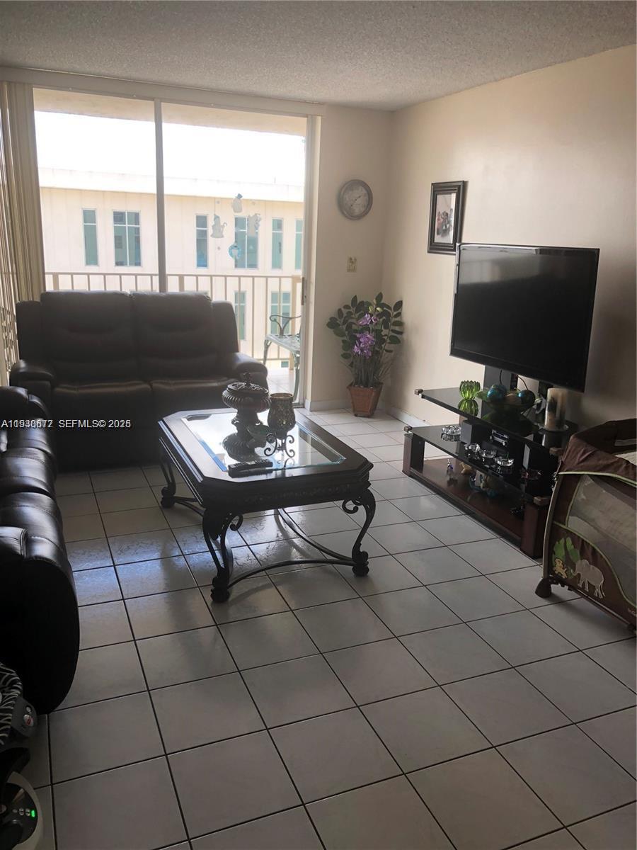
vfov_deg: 63.4
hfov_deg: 49.7
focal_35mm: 28
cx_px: 318
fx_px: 687
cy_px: 425
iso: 25
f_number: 1.8
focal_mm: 3.99
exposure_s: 1/120
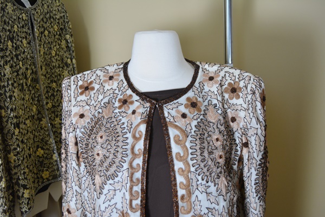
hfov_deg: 49.6
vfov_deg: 34.2
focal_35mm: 39
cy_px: 108
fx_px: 352
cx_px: 162
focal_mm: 26
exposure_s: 1/50
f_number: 4.2
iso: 800
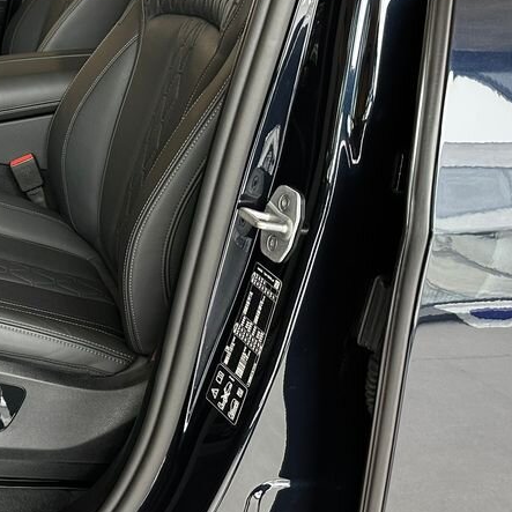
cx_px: -52
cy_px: 149
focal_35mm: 49
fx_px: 820
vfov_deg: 34.2
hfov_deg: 30.9
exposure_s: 1/50
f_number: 1.78
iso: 160
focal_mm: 6.86
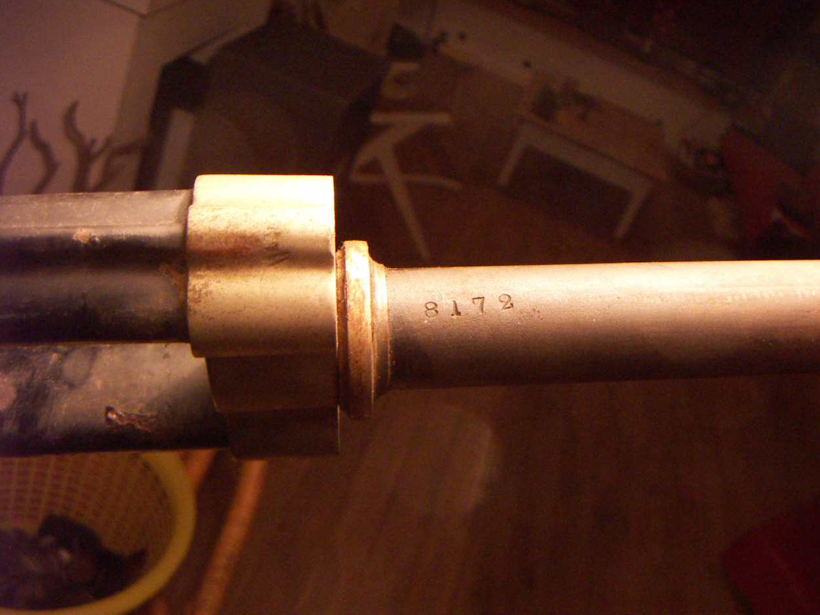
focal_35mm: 37
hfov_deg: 50.1
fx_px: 877
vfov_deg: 38.7
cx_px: 415
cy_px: 314
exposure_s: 1/25
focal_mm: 4.7
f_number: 2.8
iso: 200
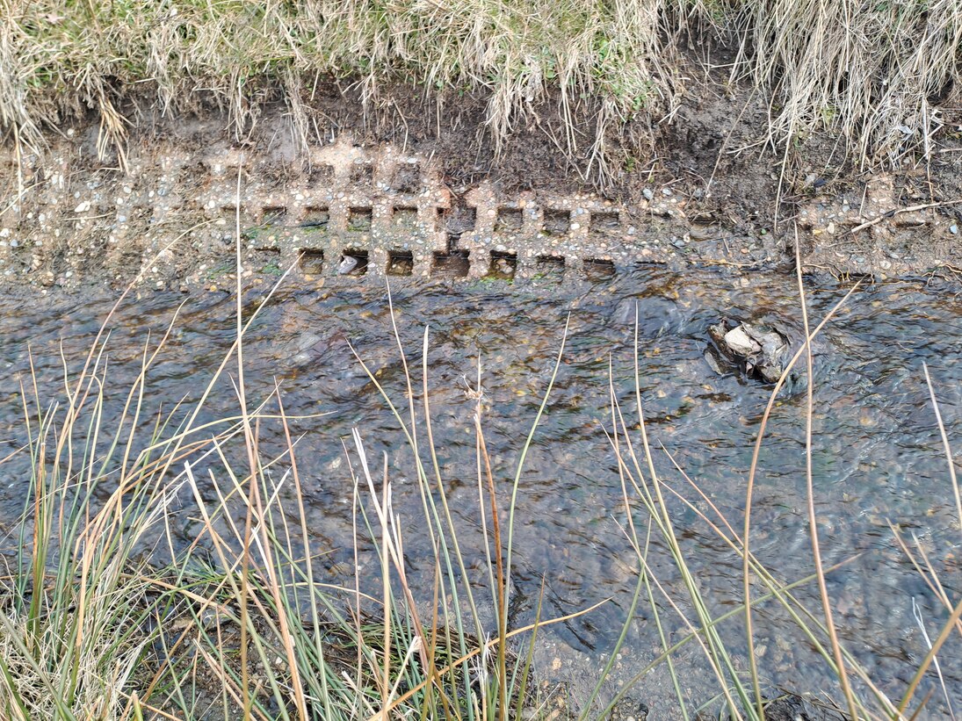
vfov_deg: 54.9
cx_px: 481
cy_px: 360
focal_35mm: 25
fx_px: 695
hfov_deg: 69.4
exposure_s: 1/101
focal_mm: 4.65
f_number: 1.8
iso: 32
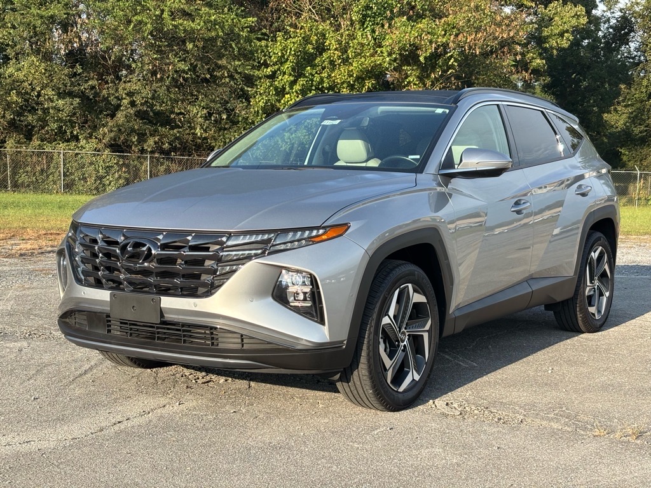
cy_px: 244
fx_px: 978
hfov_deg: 36.8
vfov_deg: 28.0
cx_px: 326
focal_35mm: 52
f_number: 1.6
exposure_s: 1/887
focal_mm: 5.96
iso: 32
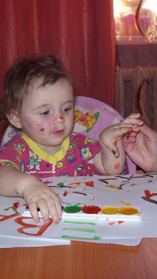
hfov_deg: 22.6
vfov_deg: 39.2
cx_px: 73
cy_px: 139
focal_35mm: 53
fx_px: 392
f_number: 2.7
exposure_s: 1/64
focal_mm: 6
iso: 80
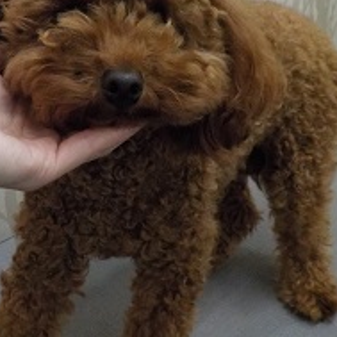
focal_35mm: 56
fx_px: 617
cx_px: 128
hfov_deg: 30.4
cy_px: 98
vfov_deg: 30.2
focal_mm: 4.1
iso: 800
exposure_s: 1/160
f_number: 3.3
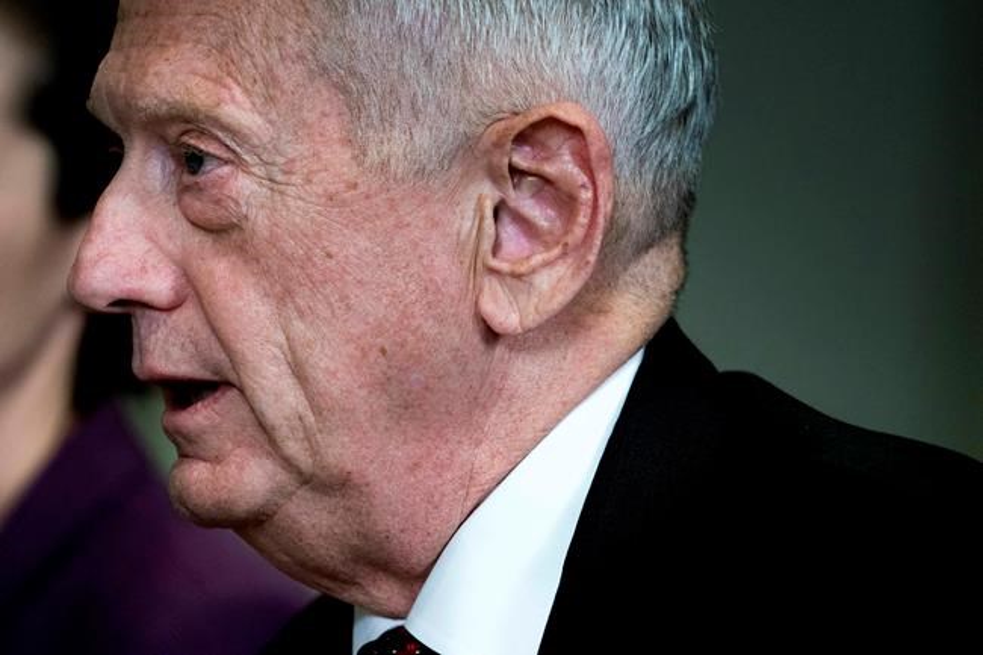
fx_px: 10919
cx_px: 492
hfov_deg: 5.2
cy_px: 328
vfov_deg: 3.4
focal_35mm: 400
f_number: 5.6
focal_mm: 400
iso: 4000
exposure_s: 1/500
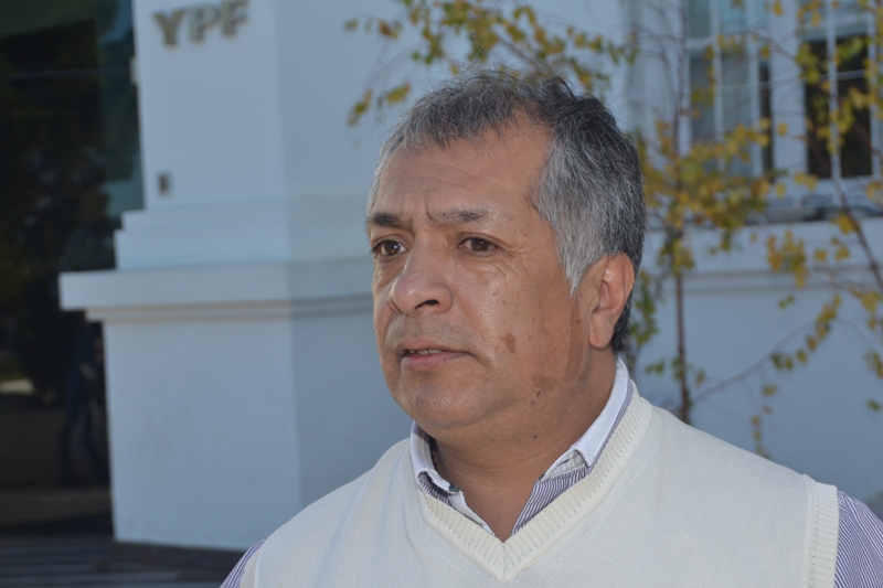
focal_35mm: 75
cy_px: 294
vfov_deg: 18.2
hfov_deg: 27.0
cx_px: 442
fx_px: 1839
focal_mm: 50
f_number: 7.1
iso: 100
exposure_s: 1/200
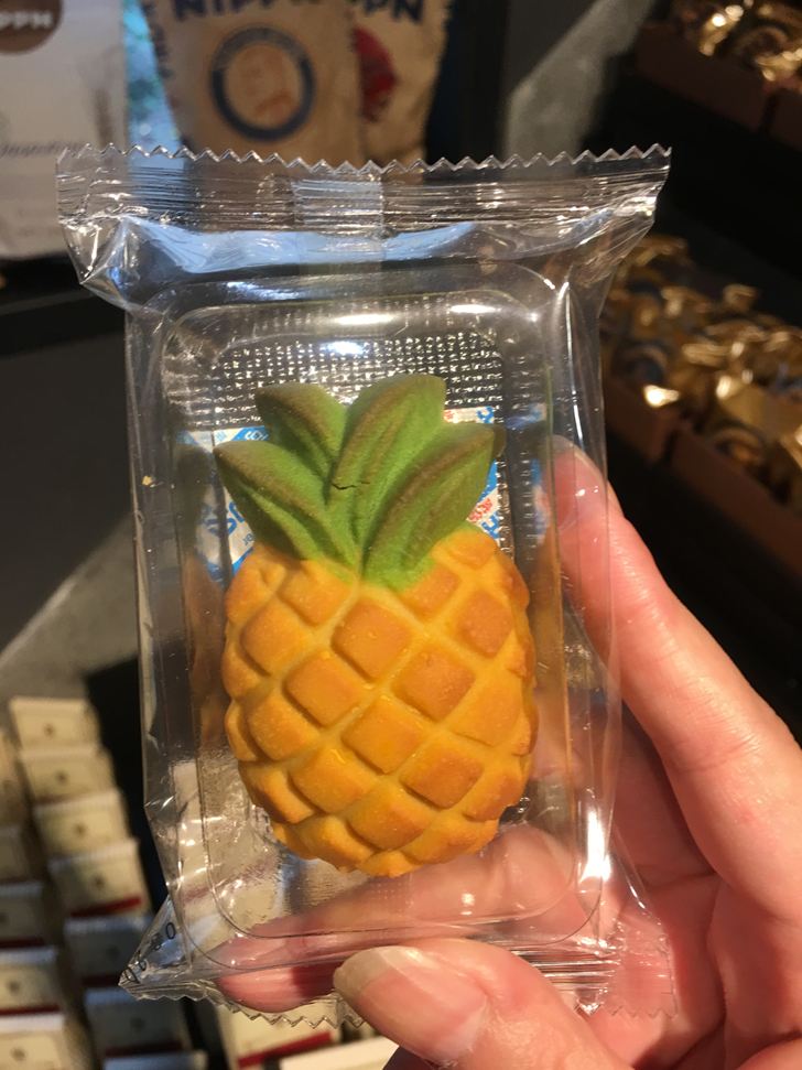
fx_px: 896
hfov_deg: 48.2
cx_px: 401
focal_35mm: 29
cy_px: 535
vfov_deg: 61.7
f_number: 2.2
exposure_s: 1/30
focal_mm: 4.15
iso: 32
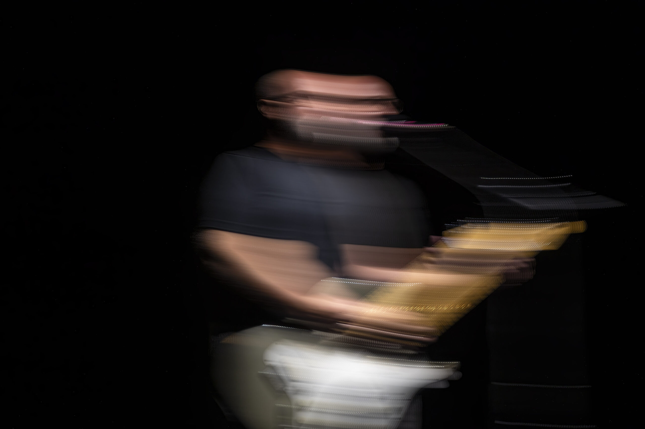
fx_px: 824
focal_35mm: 46
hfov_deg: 42.8
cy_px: 214
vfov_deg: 29.2
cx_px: 322
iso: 640
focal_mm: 46
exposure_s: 1/25
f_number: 2.8
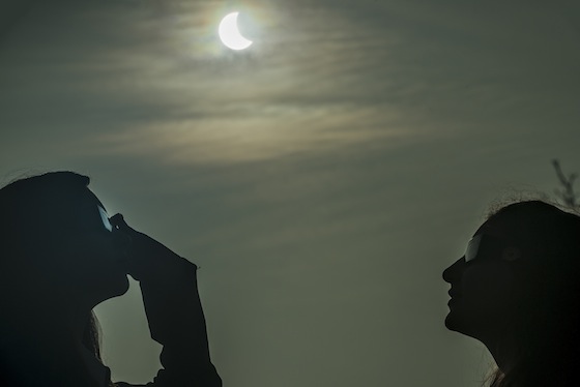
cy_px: 194
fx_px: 3063
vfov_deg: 7.2
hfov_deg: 10.8
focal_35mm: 190
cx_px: 290
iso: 200
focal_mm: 190
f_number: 16
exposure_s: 1/1000
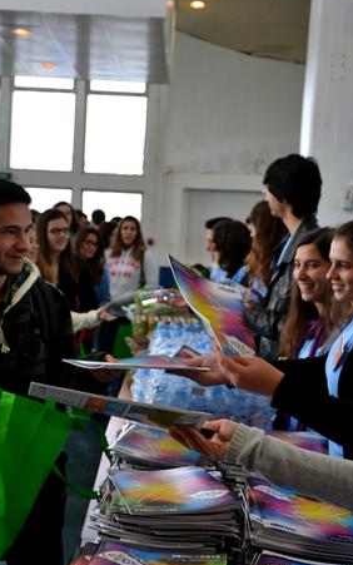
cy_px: 318
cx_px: 150
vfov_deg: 35.6
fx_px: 877
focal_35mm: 57
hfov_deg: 22.7
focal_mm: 28
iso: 400
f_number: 4.5
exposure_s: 1/80
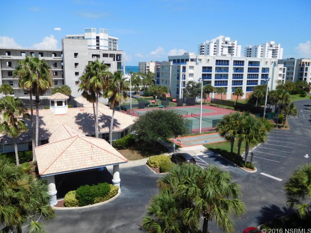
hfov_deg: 63.4
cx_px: 156
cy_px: 116
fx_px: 252
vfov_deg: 49.7
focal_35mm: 28
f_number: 7
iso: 125
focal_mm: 5
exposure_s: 1/400
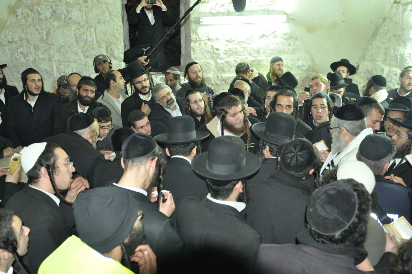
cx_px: 206
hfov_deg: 62.0
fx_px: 343
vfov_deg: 43.5
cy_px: 137
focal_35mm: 30
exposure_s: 1/60
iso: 2000
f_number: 2.8
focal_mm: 20
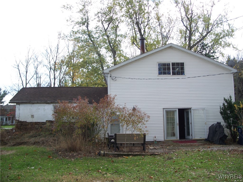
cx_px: 122
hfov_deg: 50.1
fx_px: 260
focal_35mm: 37
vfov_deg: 38.7
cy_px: 91
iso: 64
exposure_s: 1/125
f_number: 2.8
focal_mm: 7.8
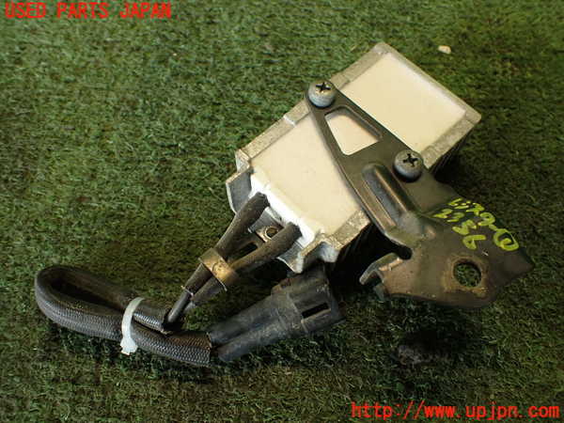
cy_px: 212
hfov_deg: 56.8
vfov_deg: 44.2
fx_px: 521
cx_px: 282
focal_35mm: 32
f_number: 2.4
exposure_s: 1/40
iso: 200
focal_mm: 5.79
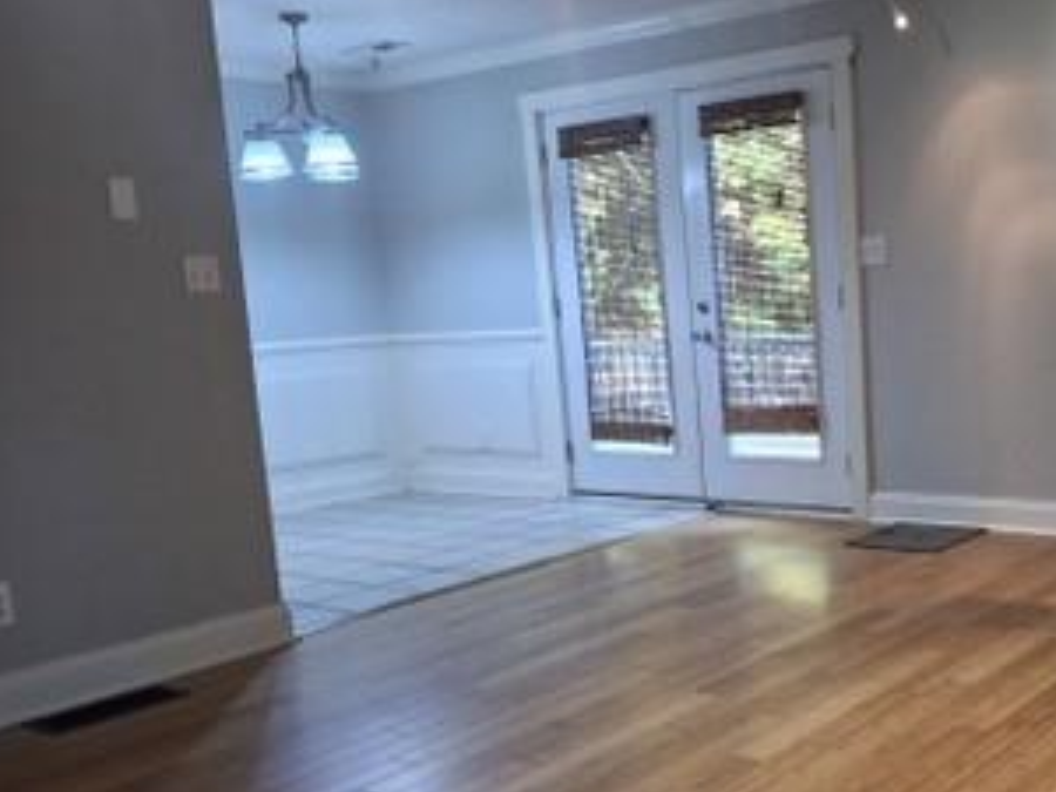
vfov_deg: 35.7
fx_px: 1220
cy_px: 510
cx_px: 810
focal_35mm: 40
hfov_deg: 45.0
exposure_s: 1/30
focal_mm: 4.69
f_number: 1.8
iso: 250
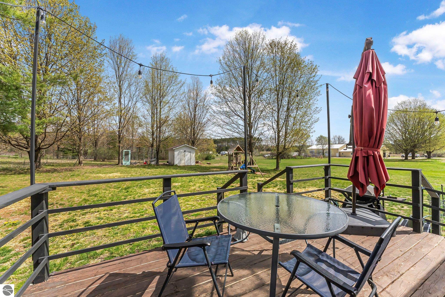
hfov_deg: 101.9
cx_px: 222
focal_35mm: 15
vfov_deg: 78.9
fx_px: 181
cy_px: 148
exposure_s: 1/160
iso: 640
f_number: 22
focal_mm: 14.6
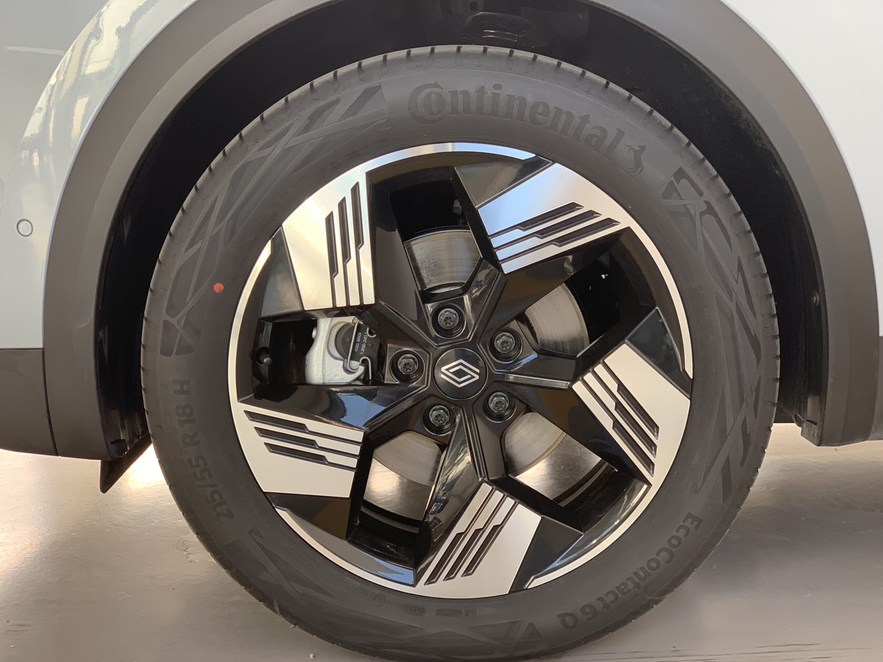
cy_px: 331
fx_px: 1326
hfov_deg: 36.8
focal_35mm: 52
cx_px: 442
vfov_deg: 28.0
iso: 100
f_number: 2.4
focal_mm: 6
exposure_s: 1/122
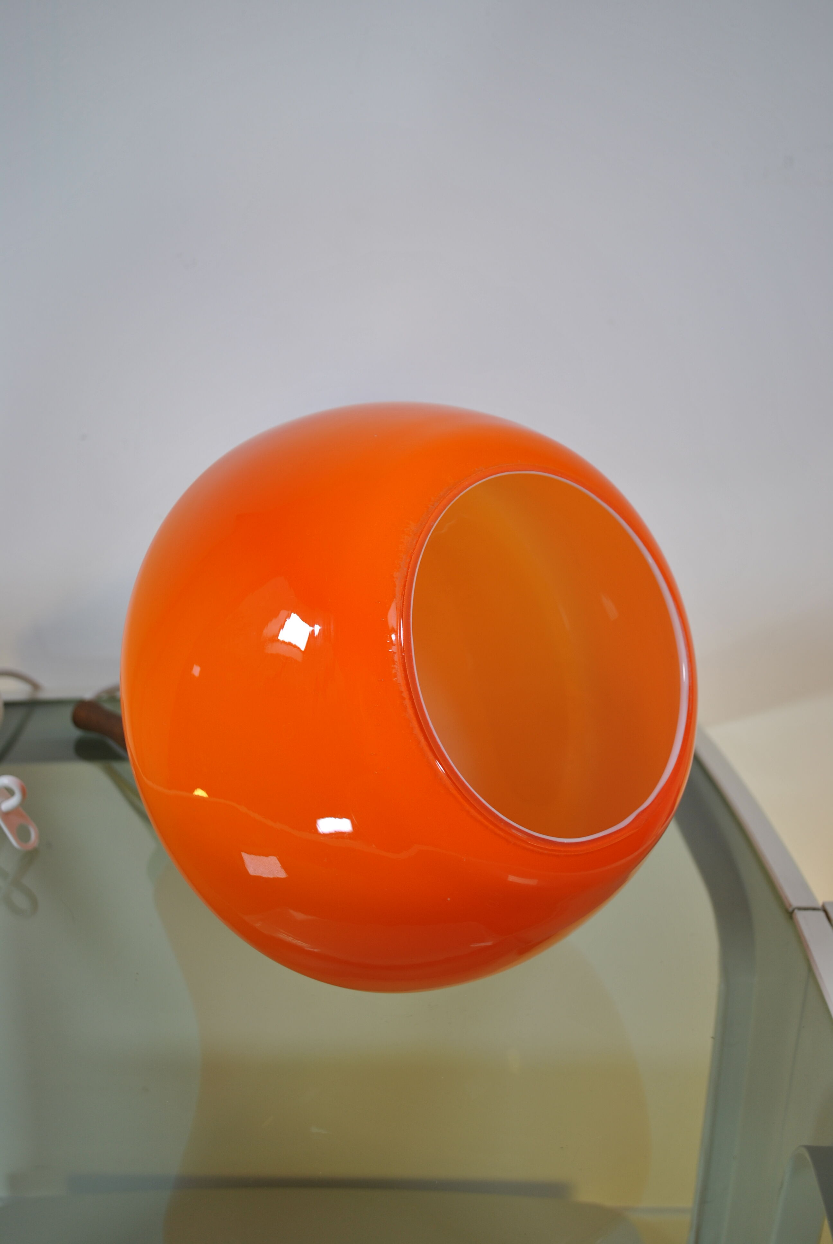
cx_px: 416
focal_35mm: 39
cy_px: 622
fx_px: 1350
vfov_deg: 49.5
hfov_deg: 34.3
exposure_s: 1/80
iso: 100
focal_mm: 26
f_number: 4.2
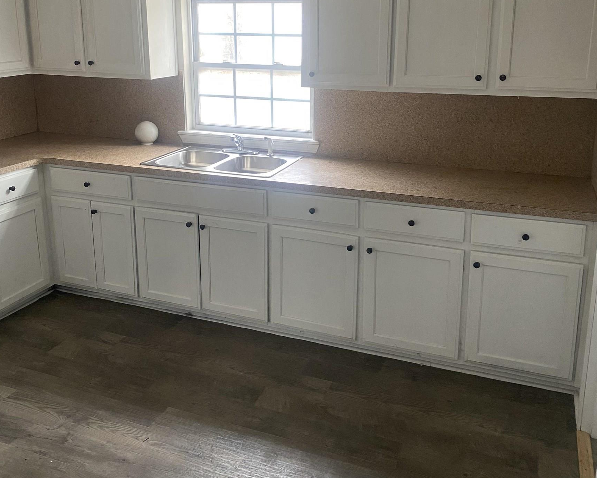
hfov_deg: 52.8
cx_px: 298
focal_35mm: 34
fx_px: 601
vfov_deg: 42.8
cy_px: 159
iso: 250
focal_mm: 4.25
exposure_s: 1/60
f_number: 1.8
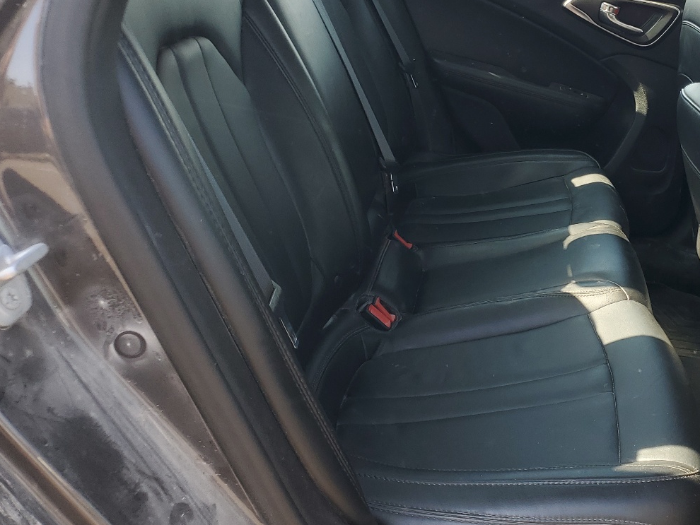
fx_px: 850
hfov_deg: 42.7
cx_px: 563
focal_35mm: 42
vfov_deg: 34.1
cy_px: 185
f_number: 1.5
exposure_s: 1/227
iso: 50
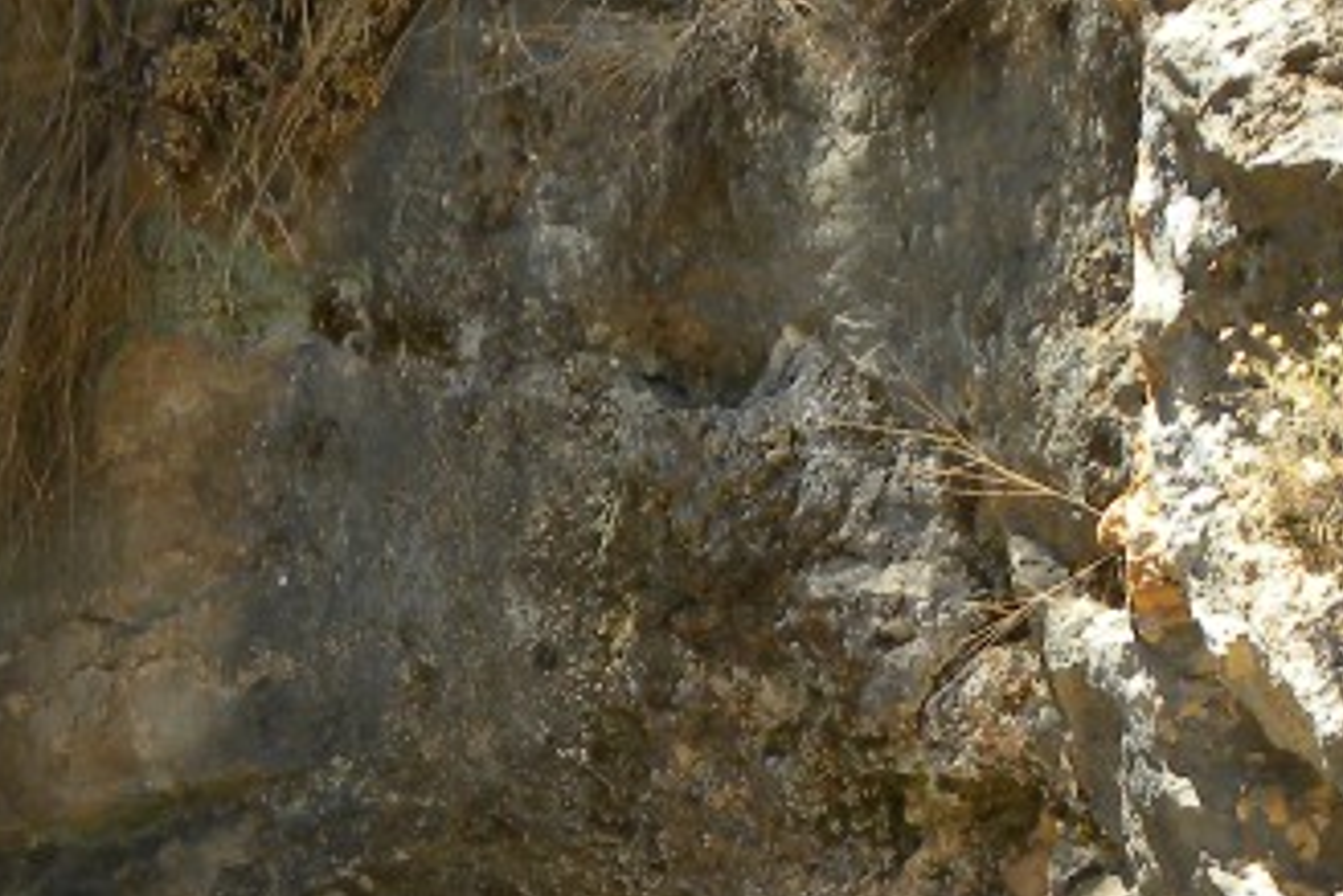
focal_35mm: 66
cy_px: 1223
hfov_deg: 28.2
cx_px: -78
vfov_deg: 18.9
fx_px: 2463
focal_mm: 4.6
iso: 64
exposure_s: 1/135
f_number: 4.5
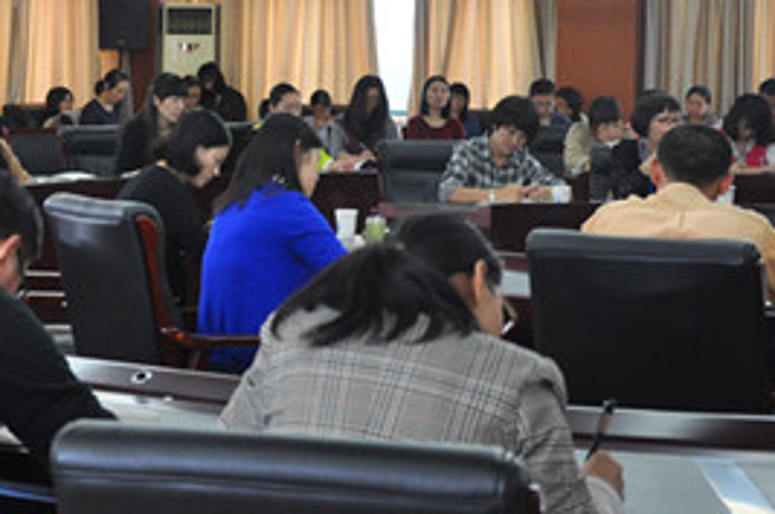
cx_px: 93
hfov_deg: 22.2
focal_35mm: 90
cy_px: 89
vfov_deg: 15.0
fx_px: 1934
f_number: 4.2
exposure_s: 1/30
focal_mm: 32
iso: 800
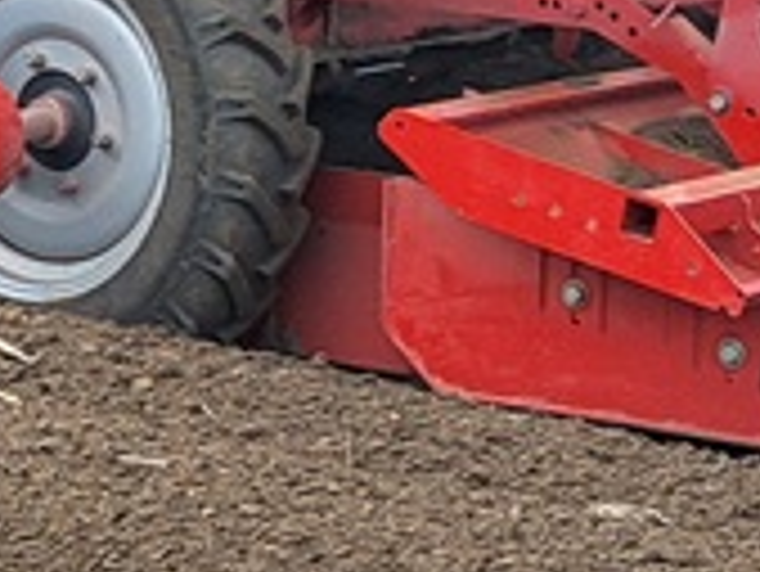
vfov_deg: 8.1
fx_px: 3999
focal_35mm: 182
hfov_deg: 10.8
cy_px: -189
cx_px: 13
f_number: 1.8
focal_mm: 5.23
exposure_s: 1/700
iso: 50
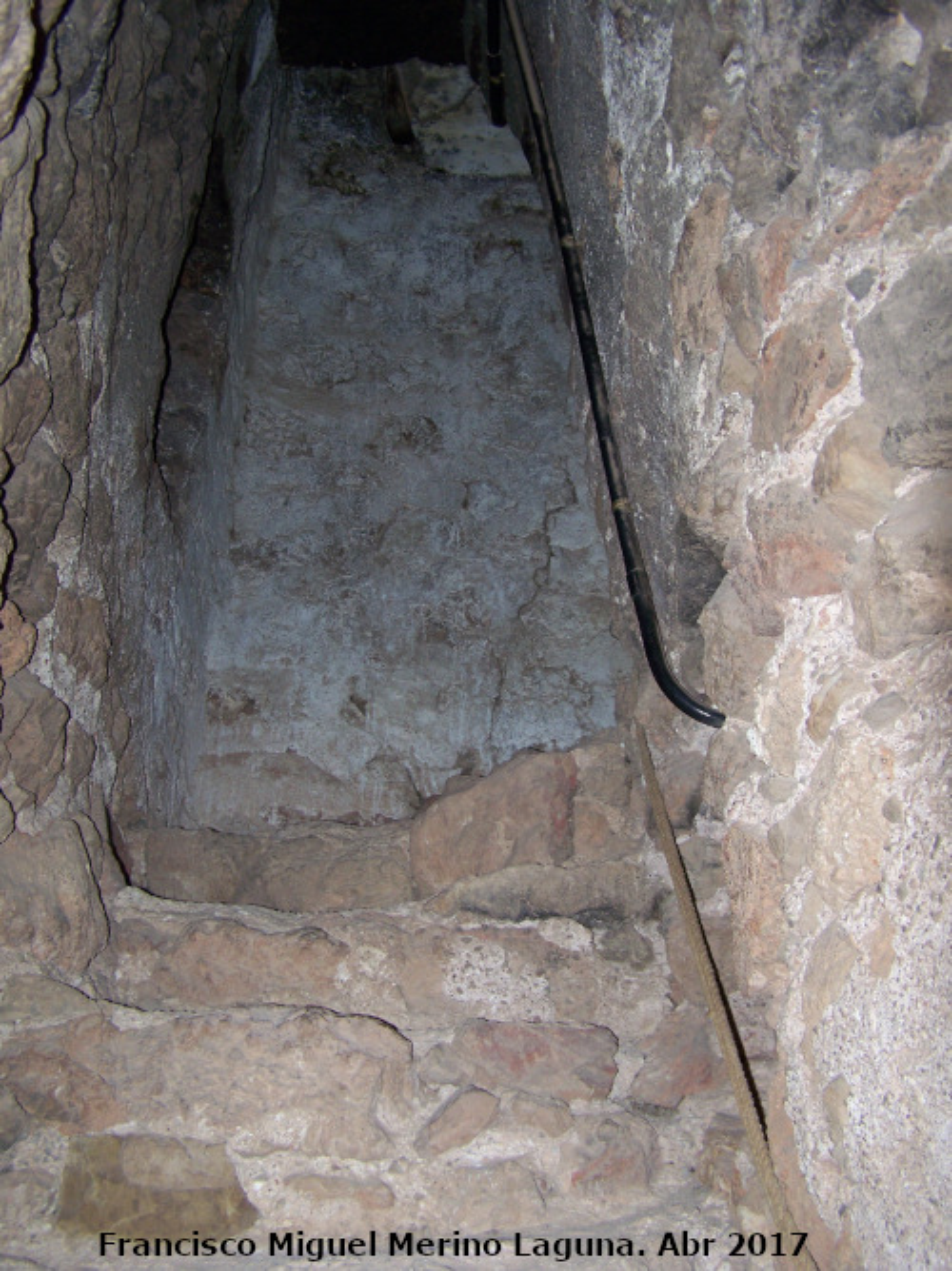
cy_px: 636
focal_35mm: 38
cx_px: 476
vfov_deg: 49.0
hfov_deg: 37.7
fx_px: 1394
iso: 80
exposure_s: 1/60
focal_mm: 6.3
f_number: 2.8
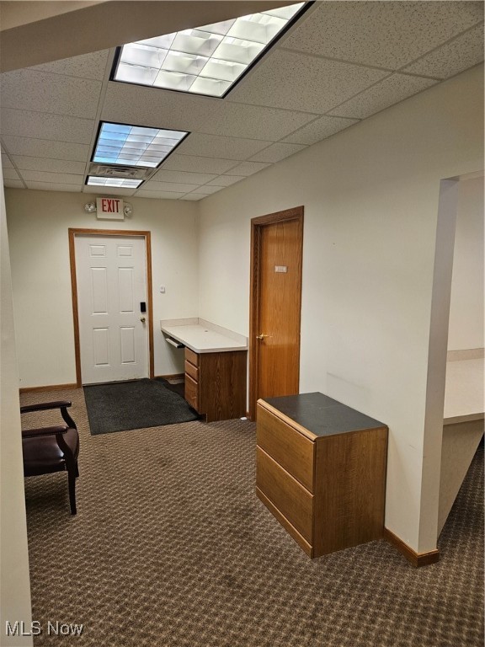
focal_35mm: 23
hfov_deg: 58.9
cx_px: 242
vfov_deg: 73.9
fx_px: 430
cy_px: 324
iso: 200
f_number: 1.8
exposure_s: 1/120
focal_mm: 5.4
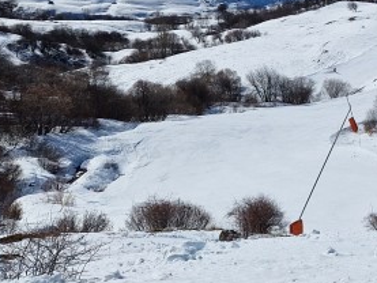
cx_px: 546
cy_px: -121
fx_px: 926
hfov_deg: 20.2
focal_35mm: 85
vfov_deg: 16.1
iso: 50
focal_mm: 5.4
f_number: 1.8
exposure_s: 1/5712
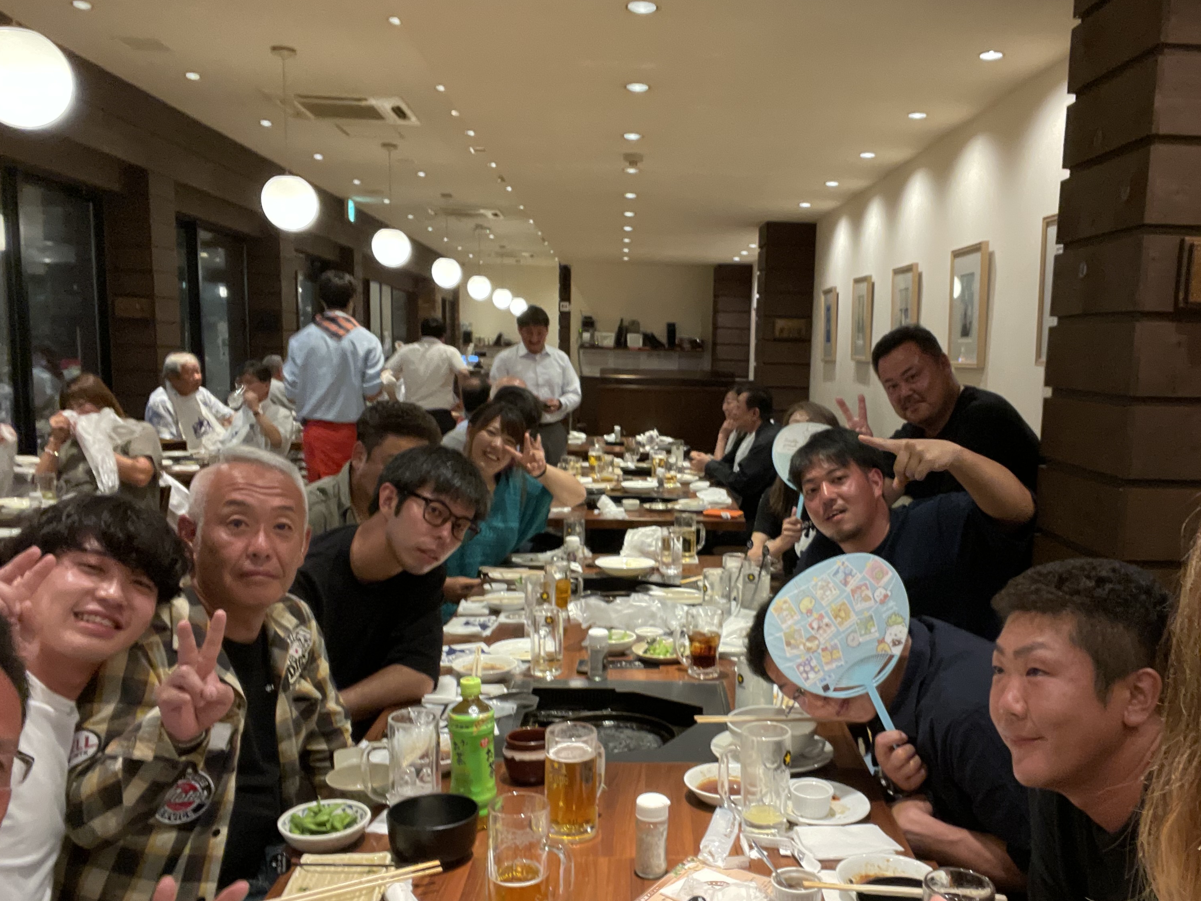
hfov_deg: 58.1
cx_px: 684
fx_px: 1076
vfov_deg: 45.3
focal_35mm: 31
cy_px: 510
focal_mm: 2.71
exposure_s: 1/33
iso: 400
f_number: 2.2
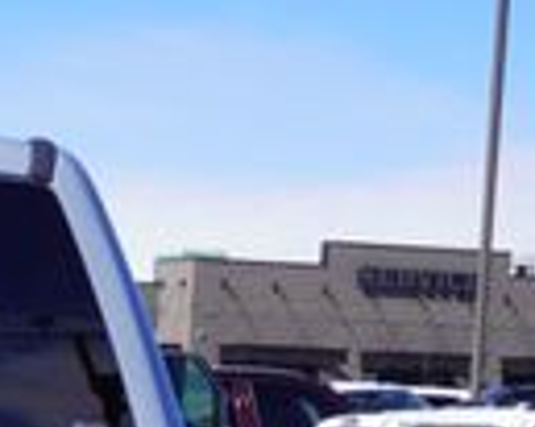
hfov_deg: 10.1
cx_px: -377
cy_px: 883
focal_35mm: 182
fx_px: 2880
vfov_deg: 8.1
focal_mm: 26
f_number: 11
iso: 100
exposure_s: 1/160
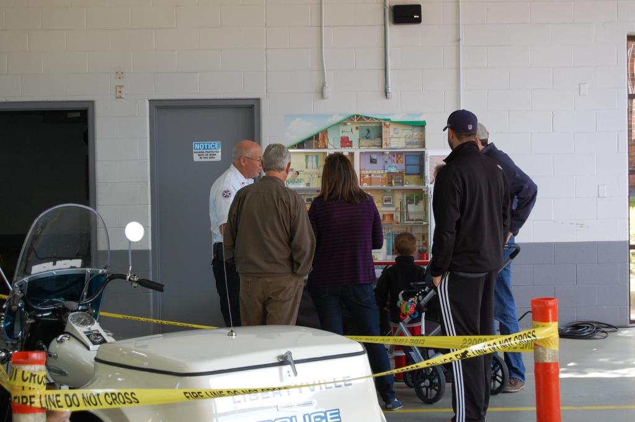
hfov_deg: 24.6
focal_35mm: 82
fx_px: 1453
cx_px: 318
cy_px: 211
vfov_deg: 16.5
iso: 400
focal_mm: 55
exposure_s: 1/60
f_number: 5.6
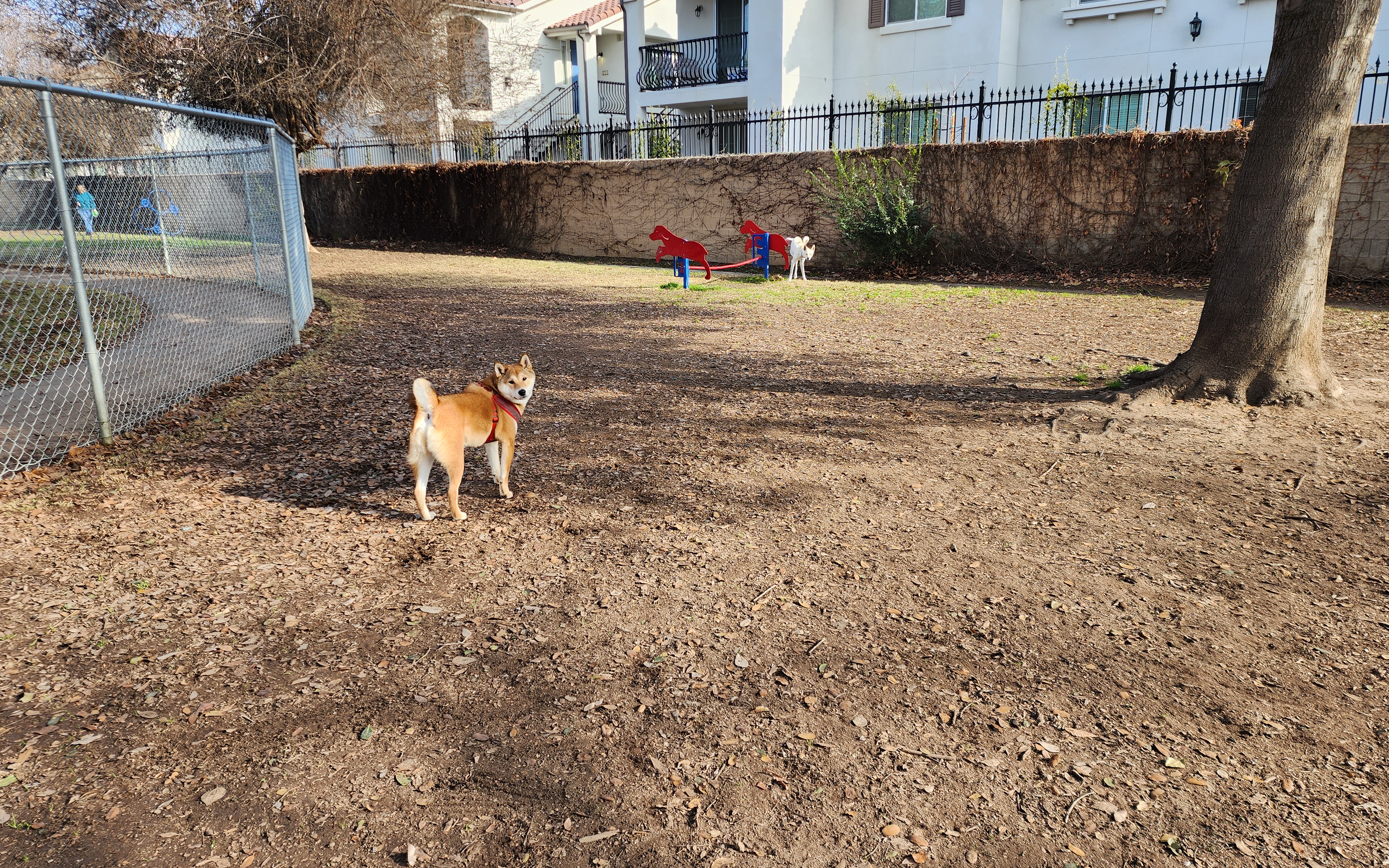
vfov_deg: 49.3
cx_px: 695
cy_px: 414
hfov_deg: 72.5
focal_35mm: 25
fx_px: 946
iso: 12
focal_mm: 6.4
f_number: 1.8
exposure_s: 1/232
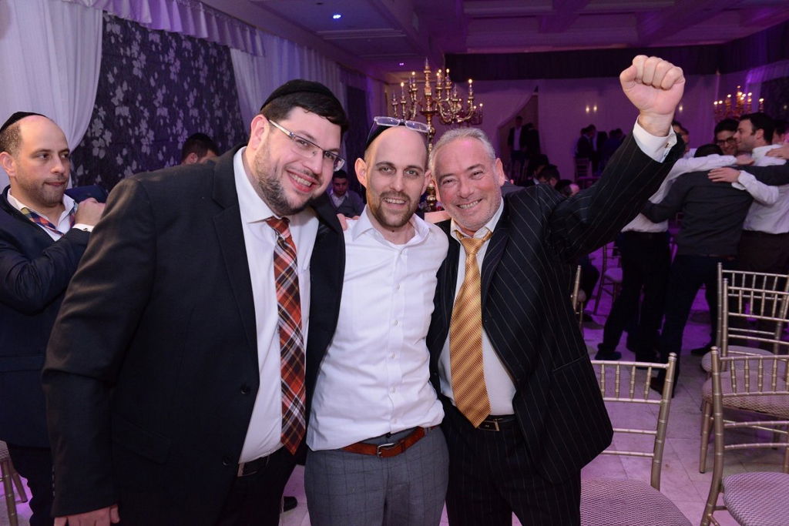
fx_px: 701
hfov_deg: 58.7
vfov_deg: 41.1
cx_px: 394
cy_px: 263
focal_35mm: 32
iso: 4000
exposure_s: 1/125
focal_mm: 32
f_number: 5.6
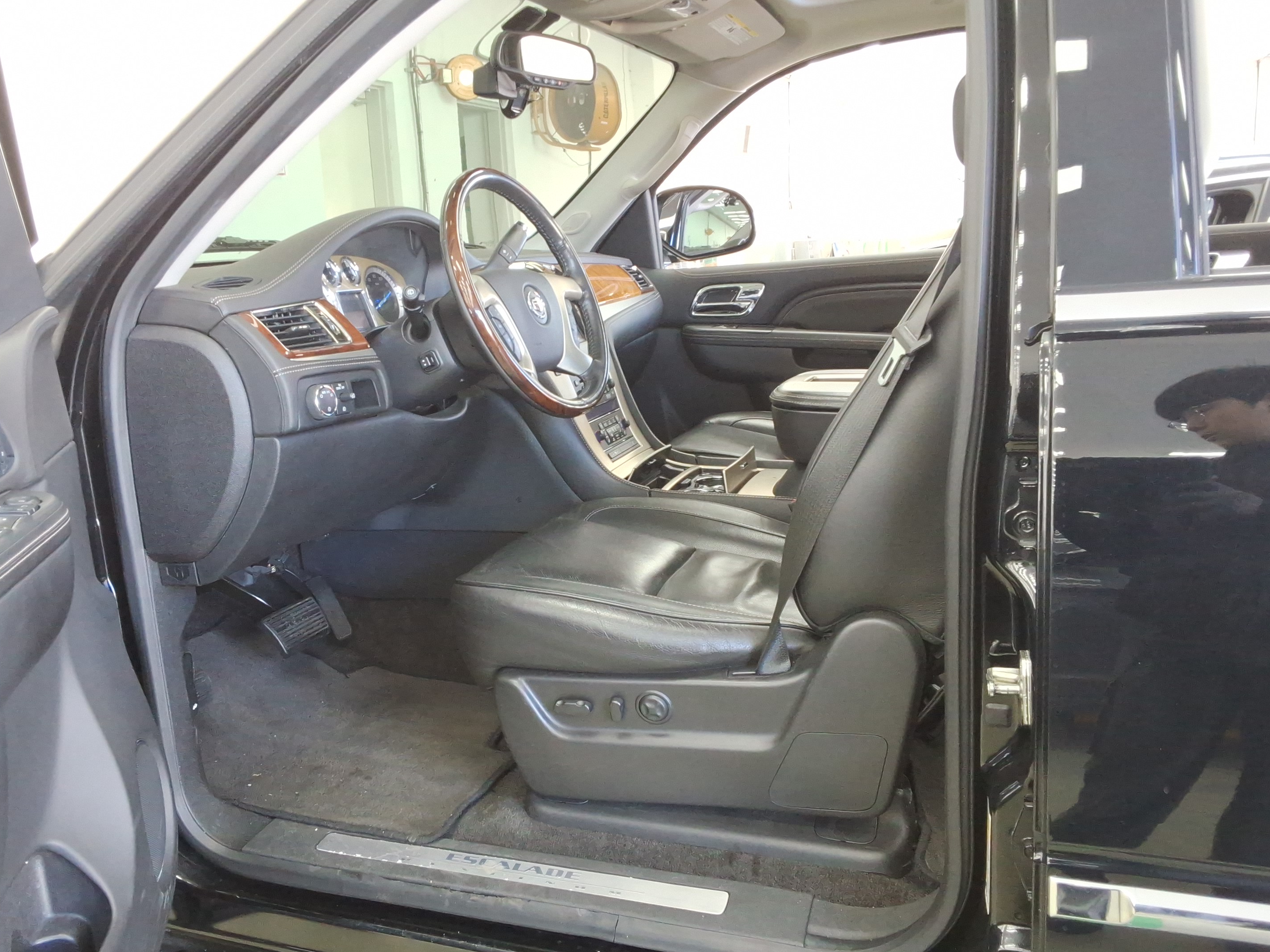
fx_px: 1174
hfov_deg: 56.7
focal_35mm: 32
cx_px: 570
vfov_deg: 44.1
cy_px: 451
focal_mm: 2.91
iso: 99
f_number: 1.9
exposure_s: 1/40
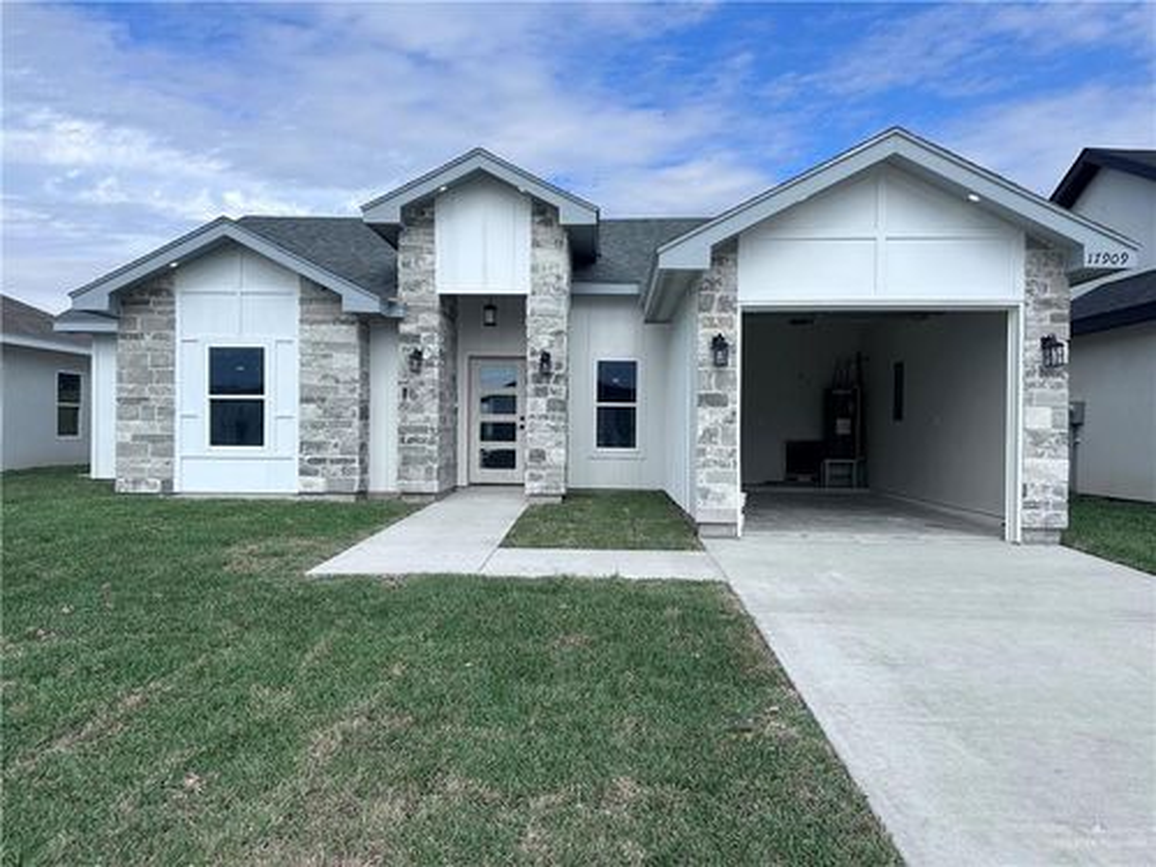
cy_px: 434
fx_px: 801
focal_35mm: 24
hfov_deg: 71.6
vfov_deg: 56.8
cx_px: 578
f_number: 1.78
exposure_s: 1/7042
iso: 80
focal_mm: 6.86
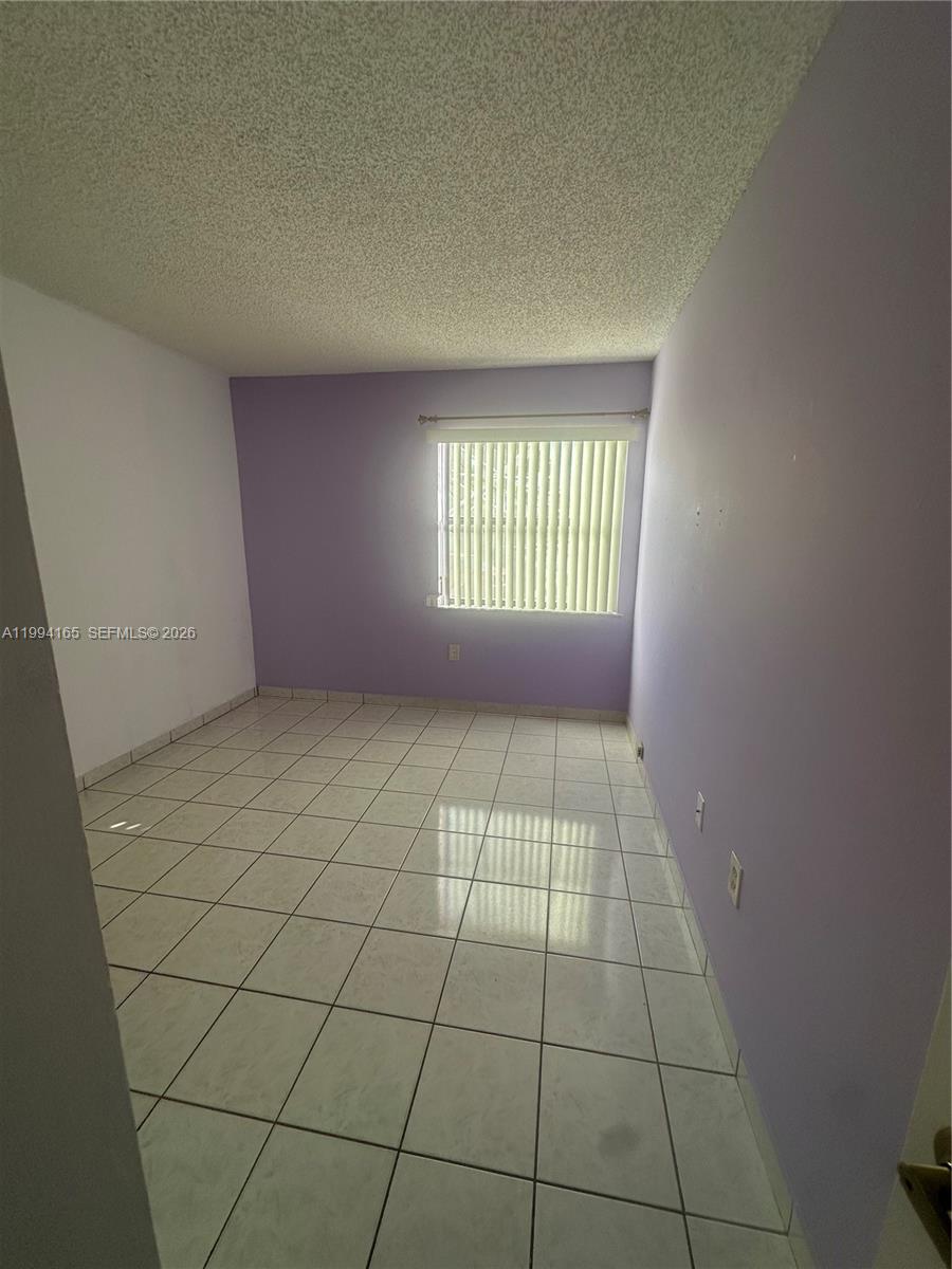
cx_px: 476
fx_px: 513
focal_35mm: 14
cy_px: 634
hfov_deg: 85.7
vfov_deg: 102.1
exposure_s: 1/164
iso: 40
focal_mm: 2.22
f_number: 2.2
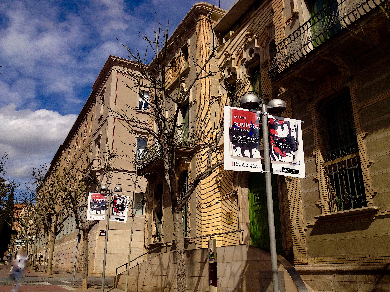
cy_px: 146
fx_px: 394
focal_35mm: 35
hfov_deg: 52.6
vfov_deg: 40.7
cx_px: 195
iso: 50
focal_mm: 4.28
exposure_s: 1/3067
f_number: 2.4
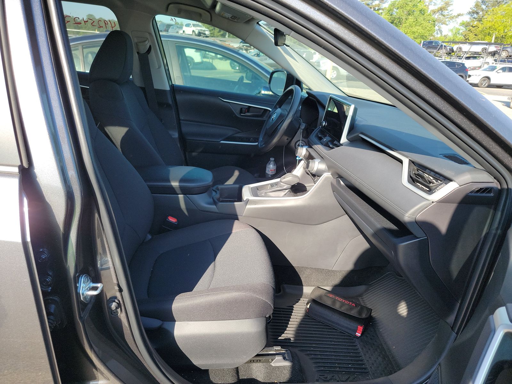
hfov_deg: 71.6
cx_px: 256
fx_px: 355
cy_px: 192
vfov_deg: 56.8
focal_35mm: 24
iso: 50
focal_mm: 6.7
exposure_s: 1/159
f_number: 1.8
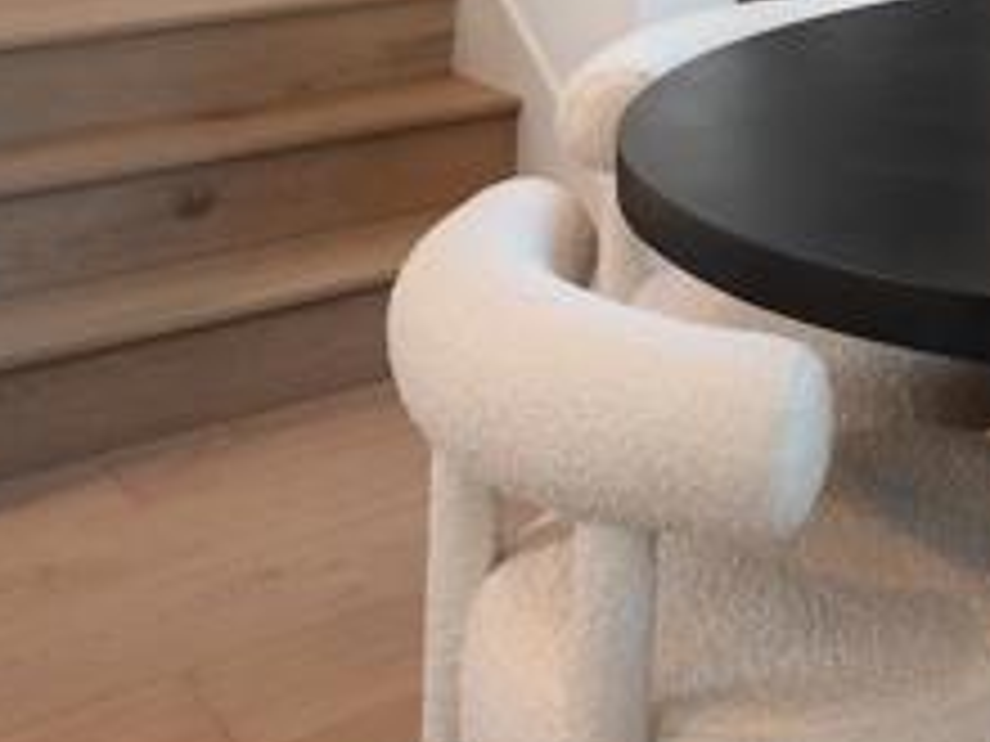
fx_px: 1916
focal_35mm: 67
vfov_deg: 20.4
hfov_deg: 25.8
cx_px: 1202
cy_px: -173
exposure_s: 1/8
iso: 125
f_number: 10
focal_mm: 24
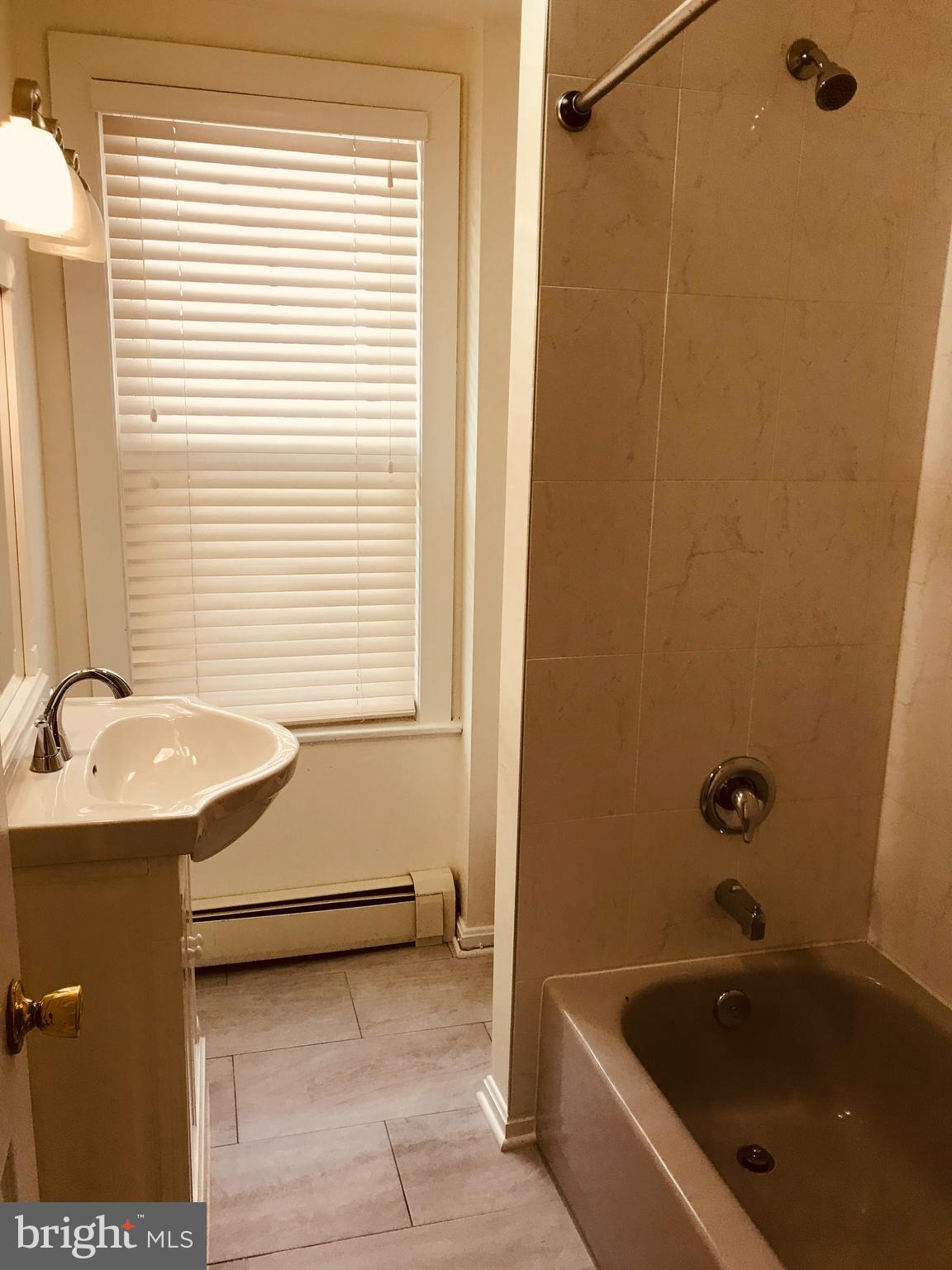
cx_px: 476
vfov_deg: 63.4
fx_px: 1027
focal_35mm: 28
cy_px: 635
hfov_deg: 49.7
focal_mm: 3.99
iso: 25
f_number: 1.8
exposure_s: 1/40
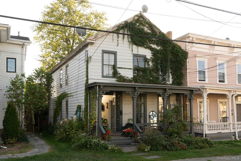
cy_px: 80
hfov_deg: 57.2
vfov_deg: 40.0
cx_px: 120
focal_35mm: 33
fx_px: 221
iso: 800
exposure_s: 1/80
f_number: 16
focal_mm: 33
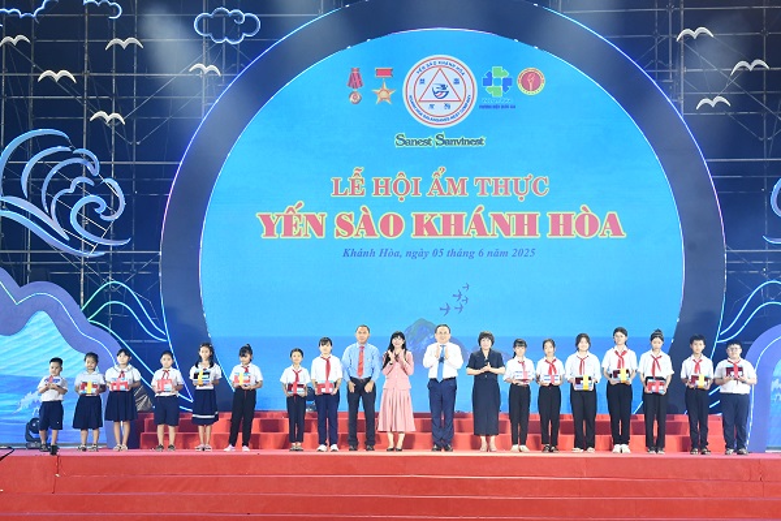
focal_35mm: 75
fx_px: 1627
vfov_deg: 18.2
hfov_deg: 27.0
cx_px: 390
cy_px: 260
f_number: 9
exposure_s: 1/80
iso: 2000
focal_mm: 50
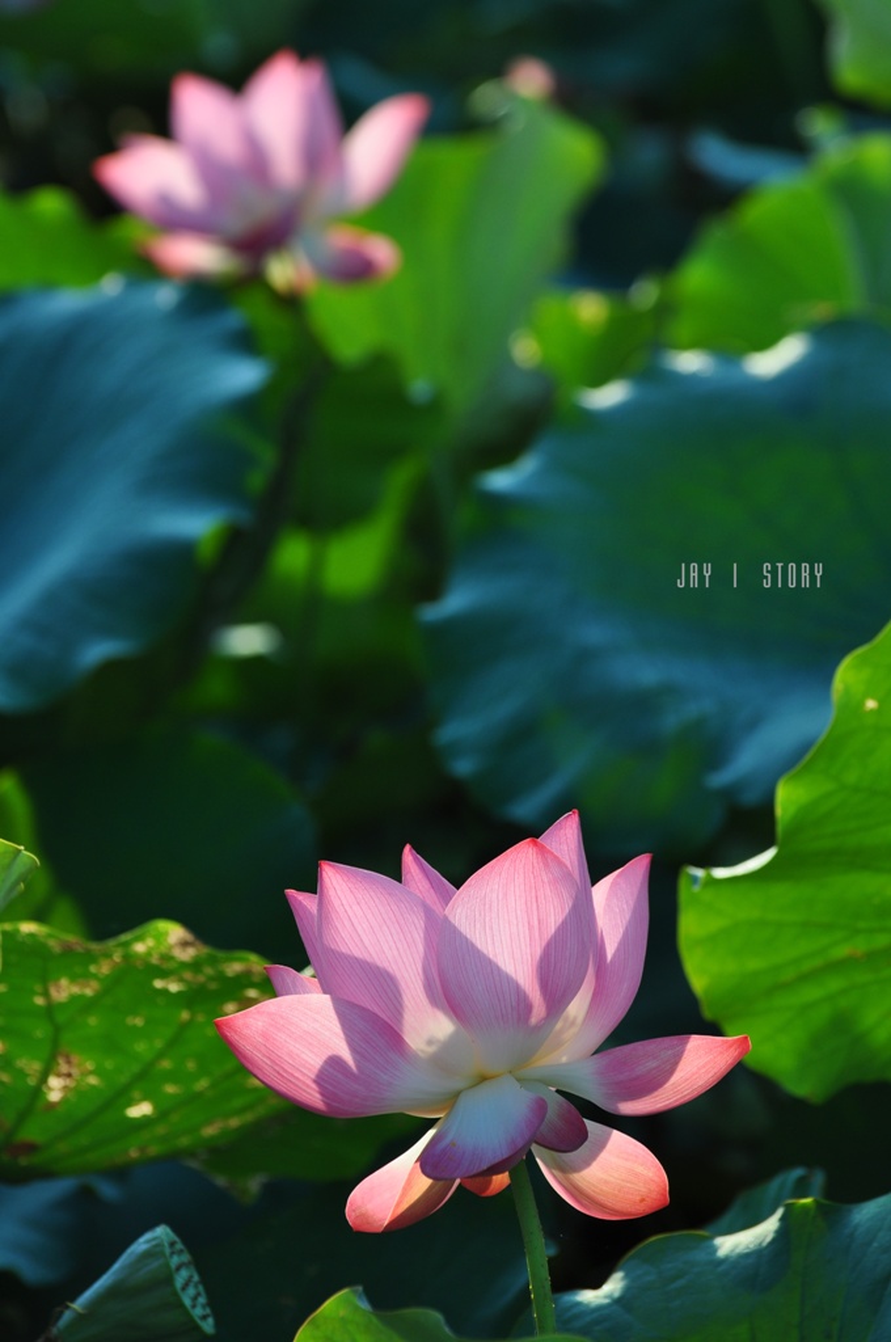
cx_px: 446
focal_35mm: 210
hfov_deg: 6.5
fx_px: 7817
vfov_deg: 9.8
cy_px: 671
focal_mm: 140
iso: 200
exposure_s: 1/320
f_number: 7.1
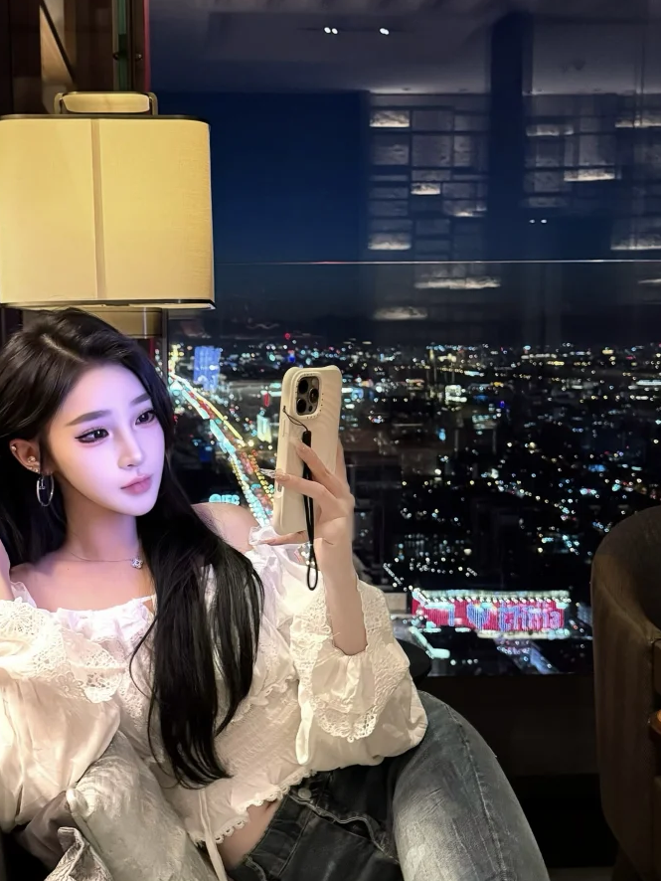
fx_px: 992
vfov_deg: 47.5
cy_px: 536
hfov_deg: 36.8
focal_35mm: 39
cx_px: 301
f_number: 1.78
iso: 1000
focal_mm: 6.76
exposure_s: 1/25
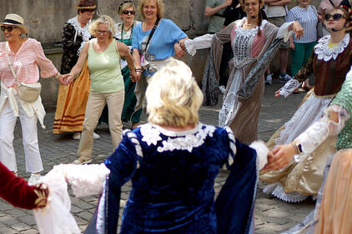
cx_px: -15
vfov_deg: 17.4
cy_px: 158
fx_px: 762
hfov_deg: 24.6
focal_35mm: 78
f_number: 1.8
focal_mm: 35
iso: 100
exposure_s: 1/1600
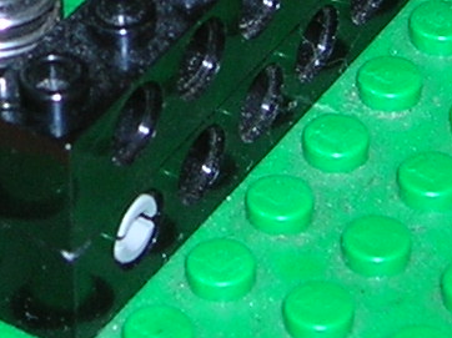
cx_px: -10
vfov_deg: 6.8
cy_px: -160
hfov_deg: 9.1
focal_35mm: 215
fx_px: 2806
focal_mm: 5.7
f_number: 2.9
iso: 50
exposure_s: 1/60.1
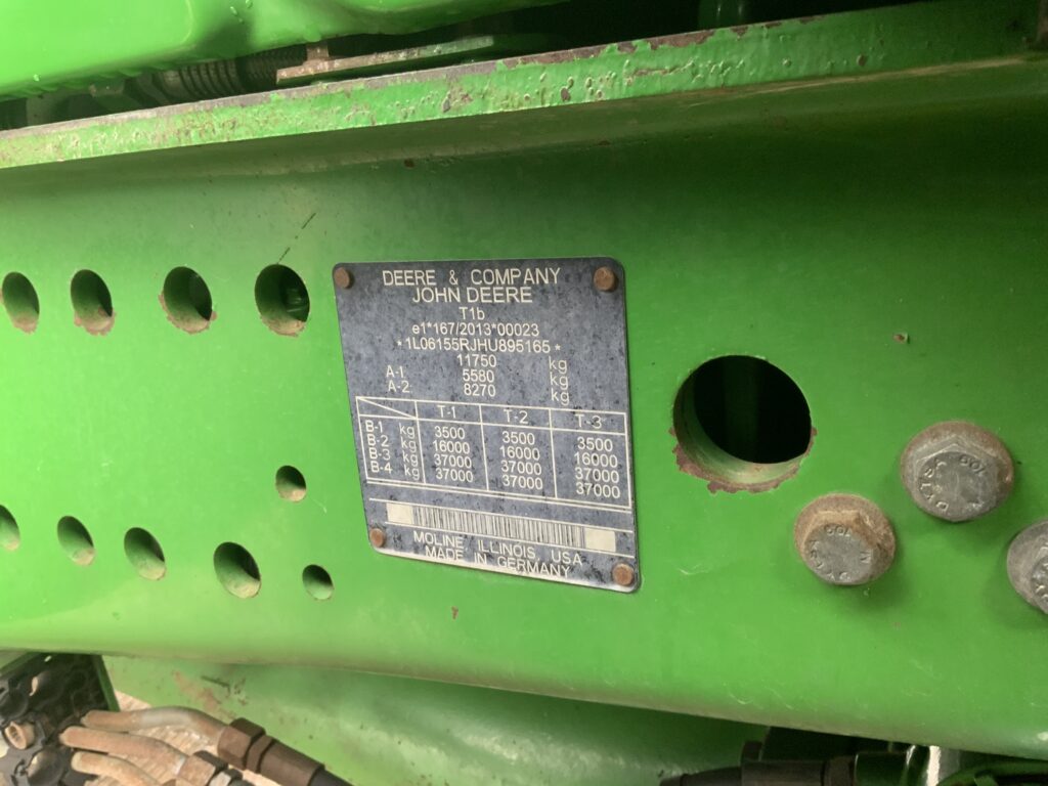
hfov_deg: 61.7
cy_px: 393
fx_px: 878
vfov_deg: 48.2
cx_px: 524
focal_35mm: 29
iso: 100
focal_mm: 3
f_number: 1.8
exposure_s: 1/60
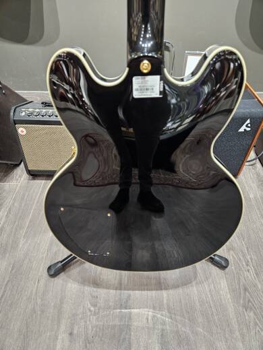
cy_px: 175
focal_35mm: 23
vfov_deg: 73.9
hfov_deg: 58.9
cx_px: 132
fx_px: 233
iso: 640
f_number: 1.8
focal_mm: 5.4
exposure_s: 1/40
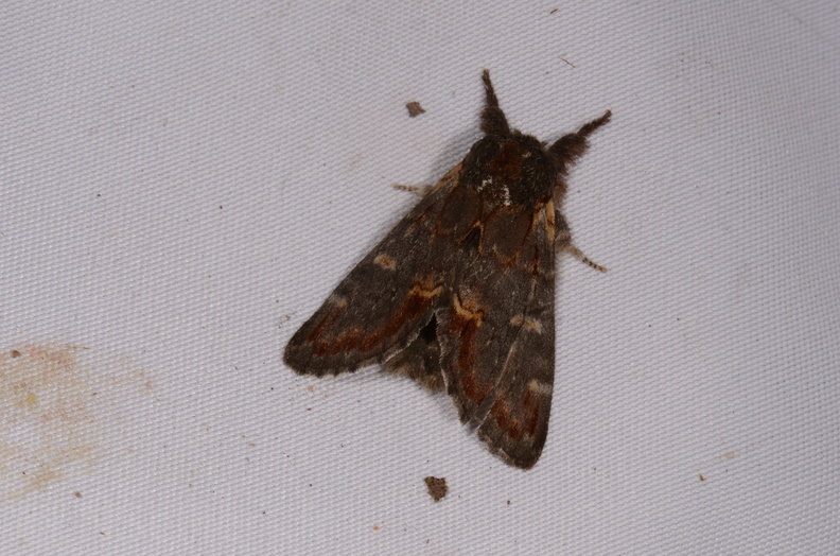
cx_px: 420
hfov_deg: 16.1
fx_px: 2968
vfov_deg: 10.7
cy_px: 278
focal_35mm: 128
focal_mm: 85
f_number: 25
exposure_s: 1/60
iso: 100
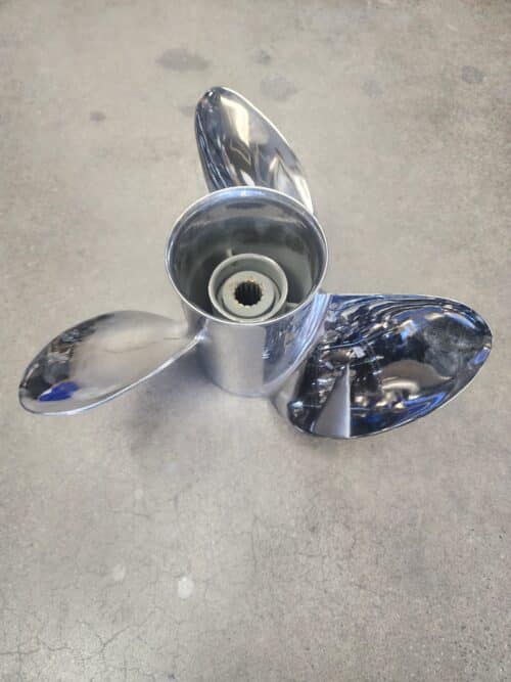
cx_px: 256
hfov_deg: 58.9
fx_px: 453
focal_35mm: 23
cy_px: 341
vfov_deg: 73.9
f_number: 1.8
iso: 500
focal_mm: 6.4
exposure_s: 1/120
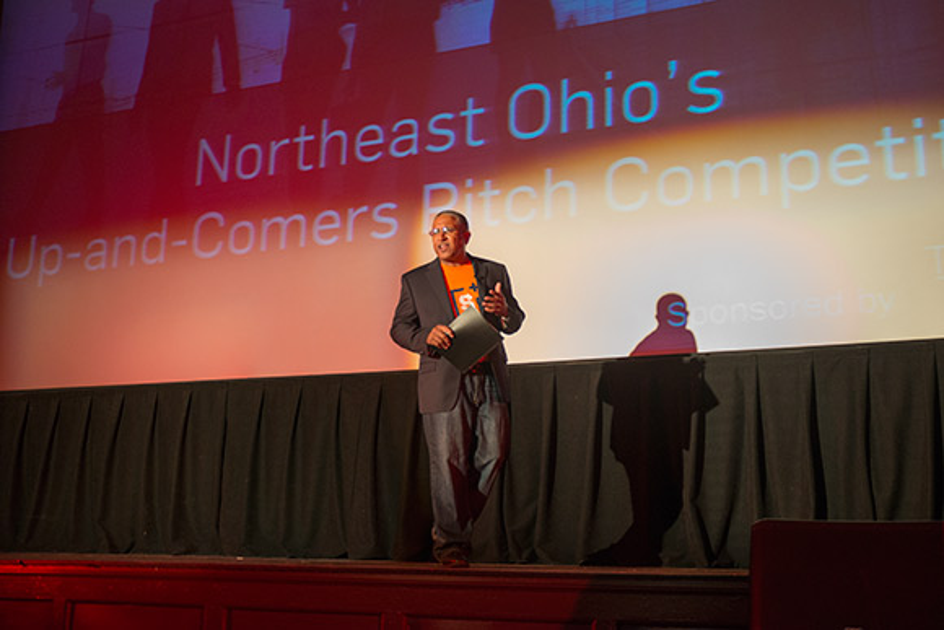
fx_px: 1049
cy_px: 315
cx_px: 472
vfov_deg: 33.4
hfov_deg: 48.4
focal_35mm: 40
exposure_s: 1/180
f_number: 2.8
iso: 1600
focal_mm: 40
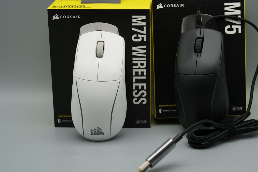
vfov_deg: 17.5
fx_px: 559
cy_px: 77
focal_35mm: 78
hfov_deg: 26.0
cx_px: 145
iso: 125
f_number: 5.6
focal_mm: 63
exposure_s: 1/80
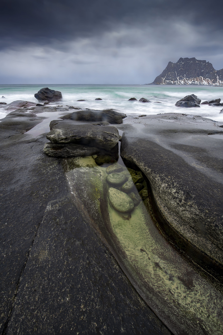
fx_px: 149
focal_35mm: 16
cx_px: 112
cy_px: 168
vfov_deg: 96.7
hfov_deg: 73.7
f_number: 16
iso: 40
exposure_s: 3
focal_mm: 16
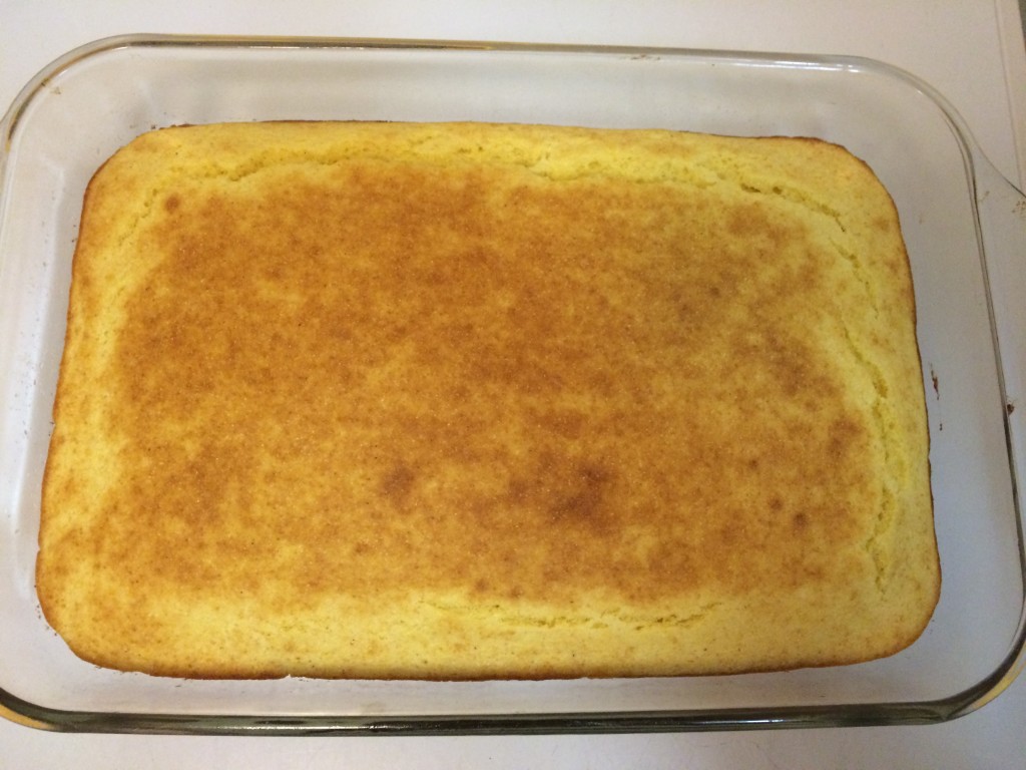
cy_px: 385
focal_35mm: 29
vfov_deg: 48.2
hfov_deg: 61.7
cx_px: 513
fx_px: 860
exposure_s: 1/30
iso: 250
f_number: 2.2
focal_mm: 4.15
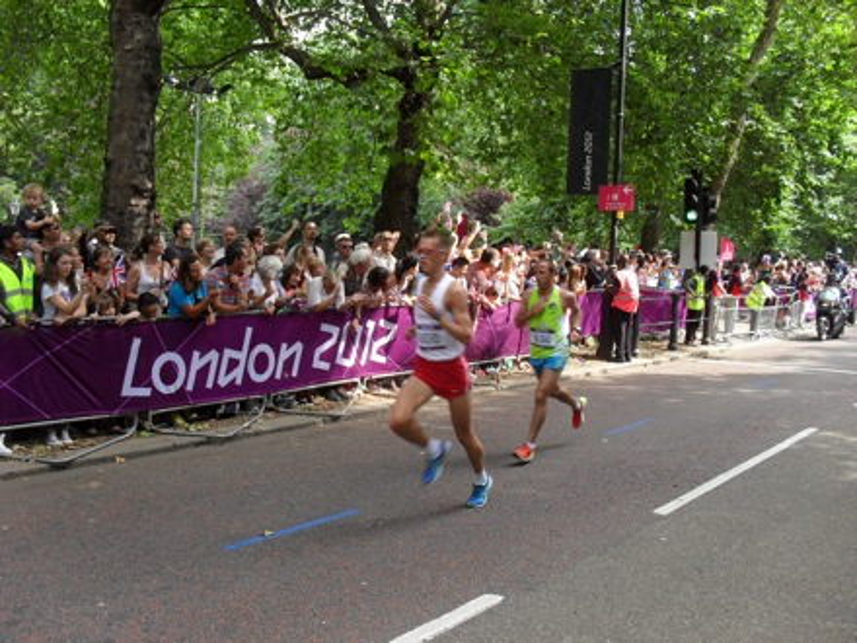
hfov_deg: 52.6
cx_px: 428
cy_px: 322
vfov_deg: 40.7
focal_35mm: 35
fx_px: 867
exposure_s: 1/125
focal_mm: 6.3
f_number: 3.2
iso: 100
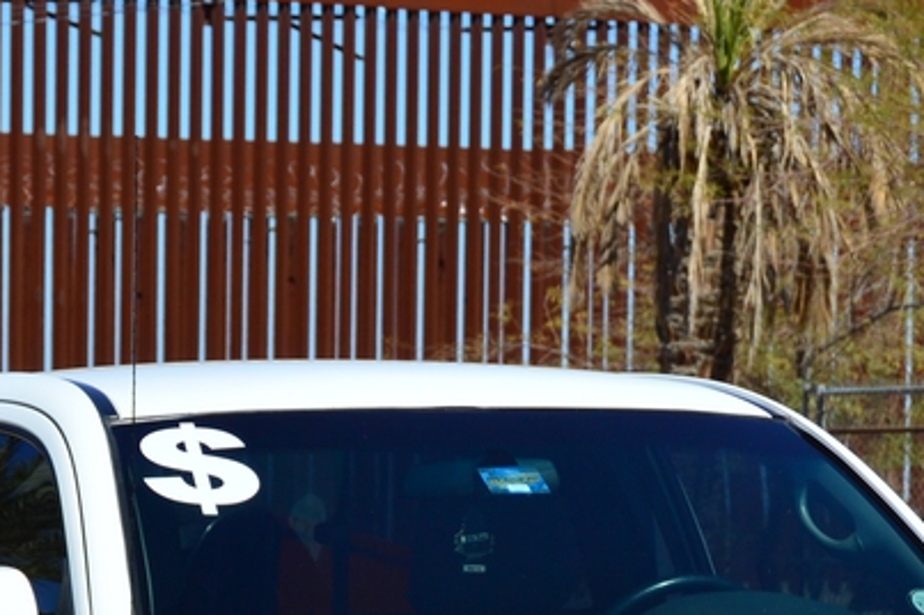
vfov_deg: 6.7
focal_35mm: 201
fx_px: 5167
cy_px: 847
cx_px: 418
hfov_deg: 10.2
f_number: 7.1
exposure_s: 1/1250
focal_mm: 45
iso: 200
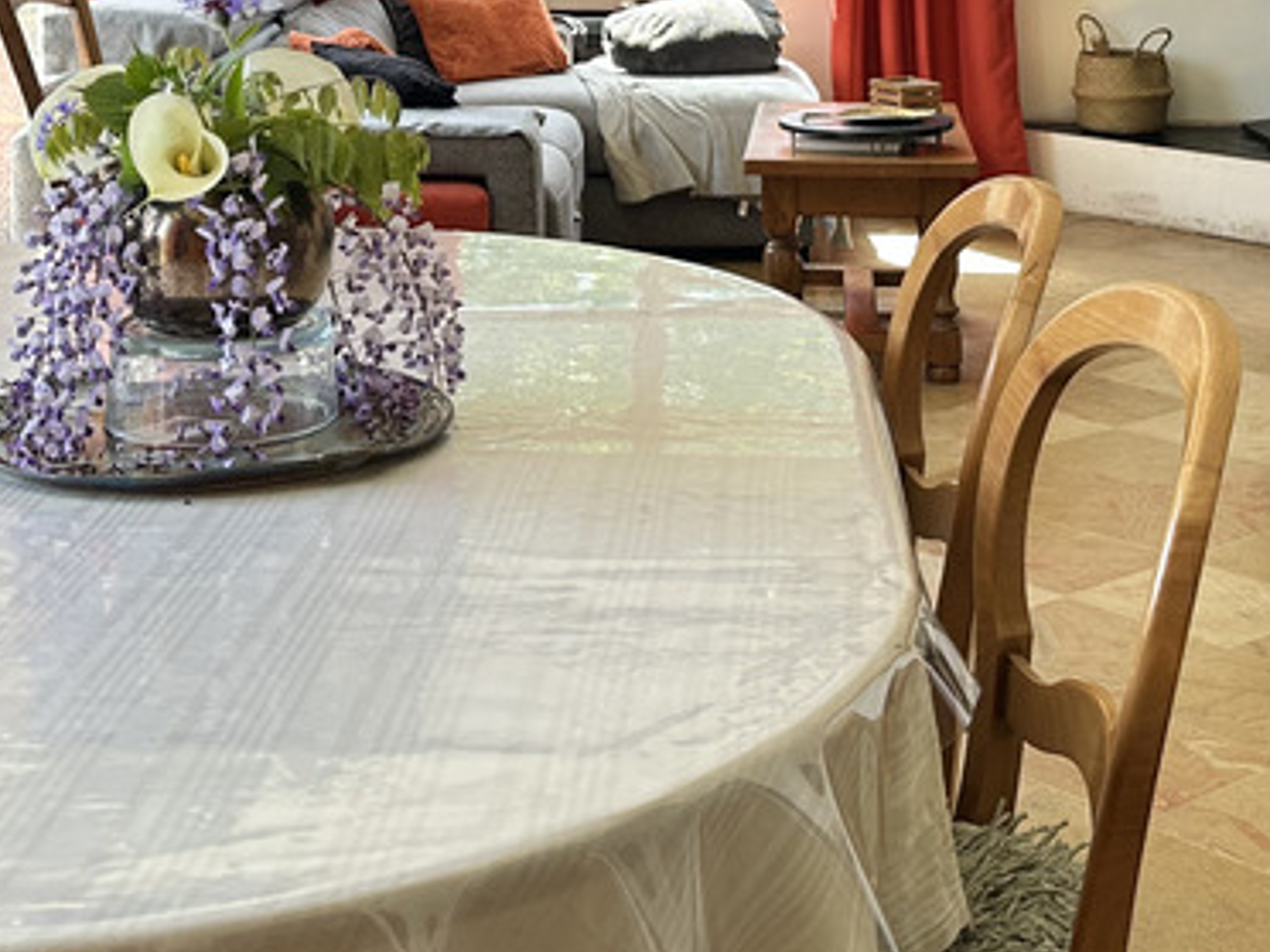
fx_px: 2421
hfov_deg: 29.4
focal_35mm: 66
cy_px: -198
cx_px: 550
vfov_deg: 20.7
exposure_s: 1/121
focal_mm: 6.86
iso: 80
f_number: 1.78
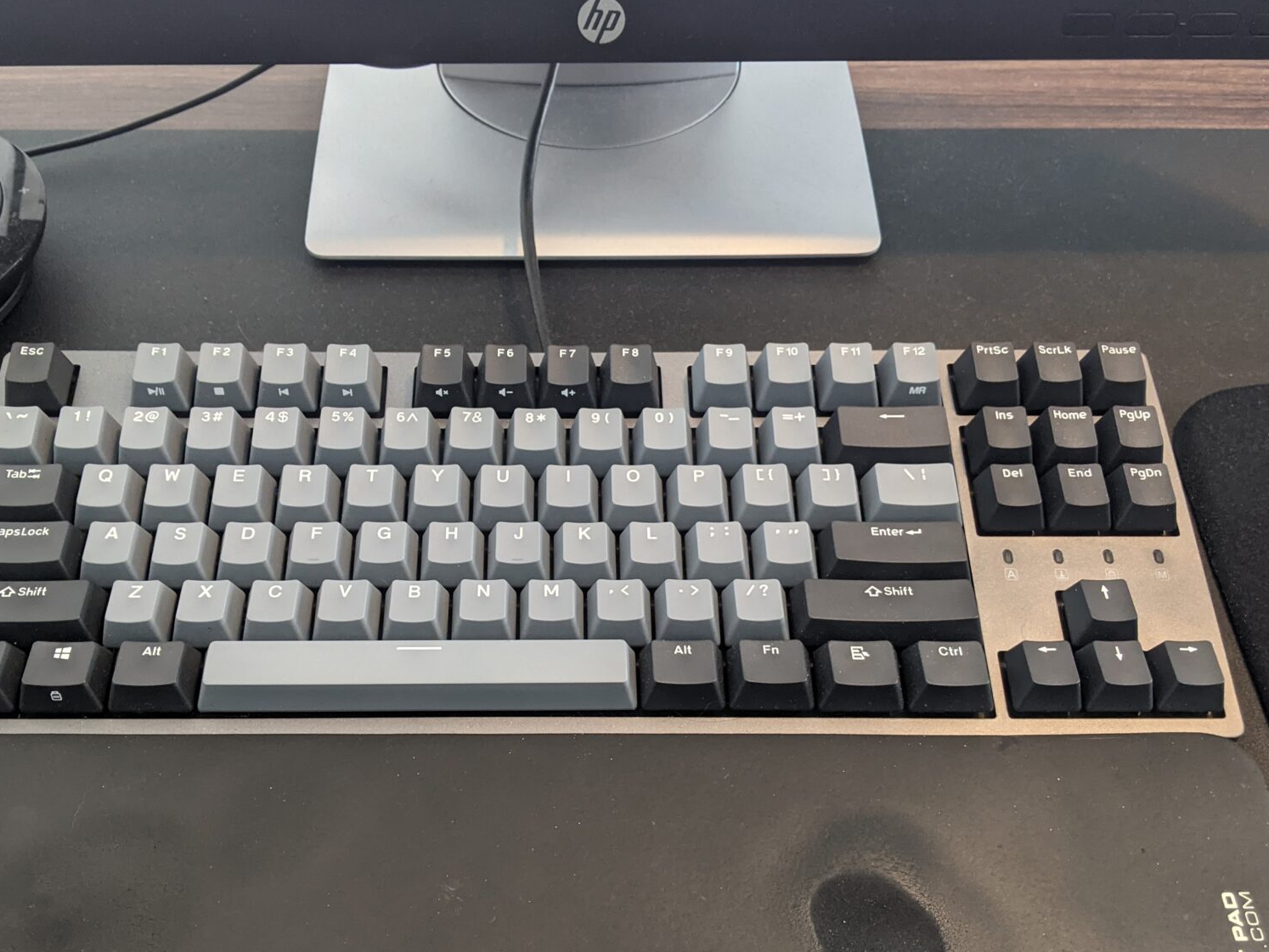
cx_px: 575
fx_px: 1357
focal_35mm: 37
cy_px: 565
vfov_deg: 38.5
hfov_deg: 50.1
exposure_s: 1/24
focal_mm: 4.44
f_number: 1.8
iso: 358
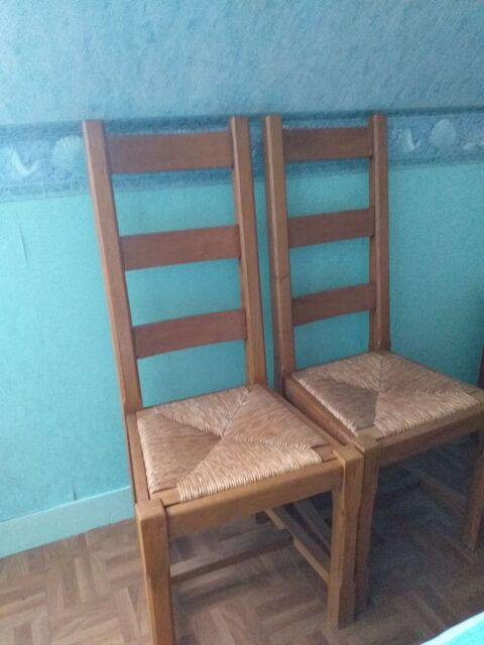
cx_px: 242
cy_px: 322
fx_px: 485
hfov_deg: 53.1
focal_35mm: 26
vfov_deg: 67.3
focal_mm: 3.6
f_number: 1.9
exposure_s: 1/20
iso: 640
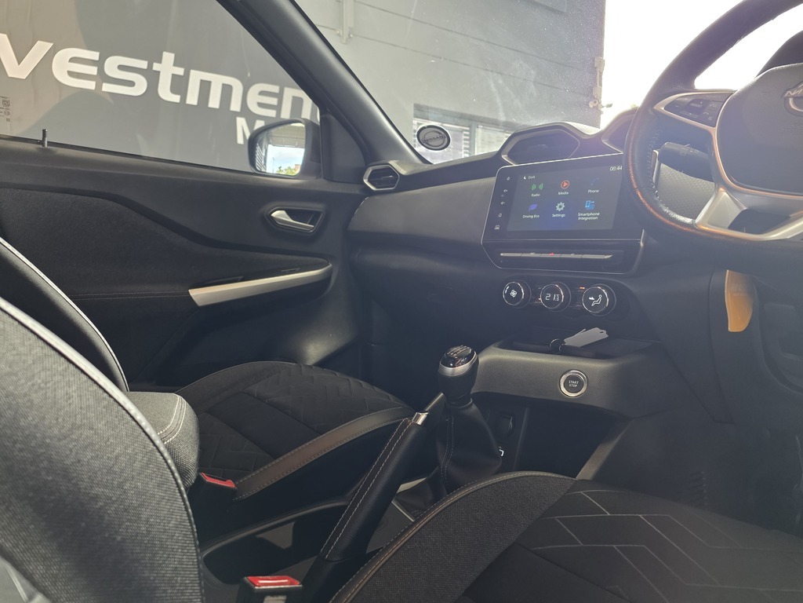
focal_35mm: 23
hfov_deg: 73.9
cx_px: 402
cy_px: 302
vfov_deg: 58.9
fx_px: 534
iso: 320
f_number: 1.7
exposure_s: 1/100
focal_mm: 6.25
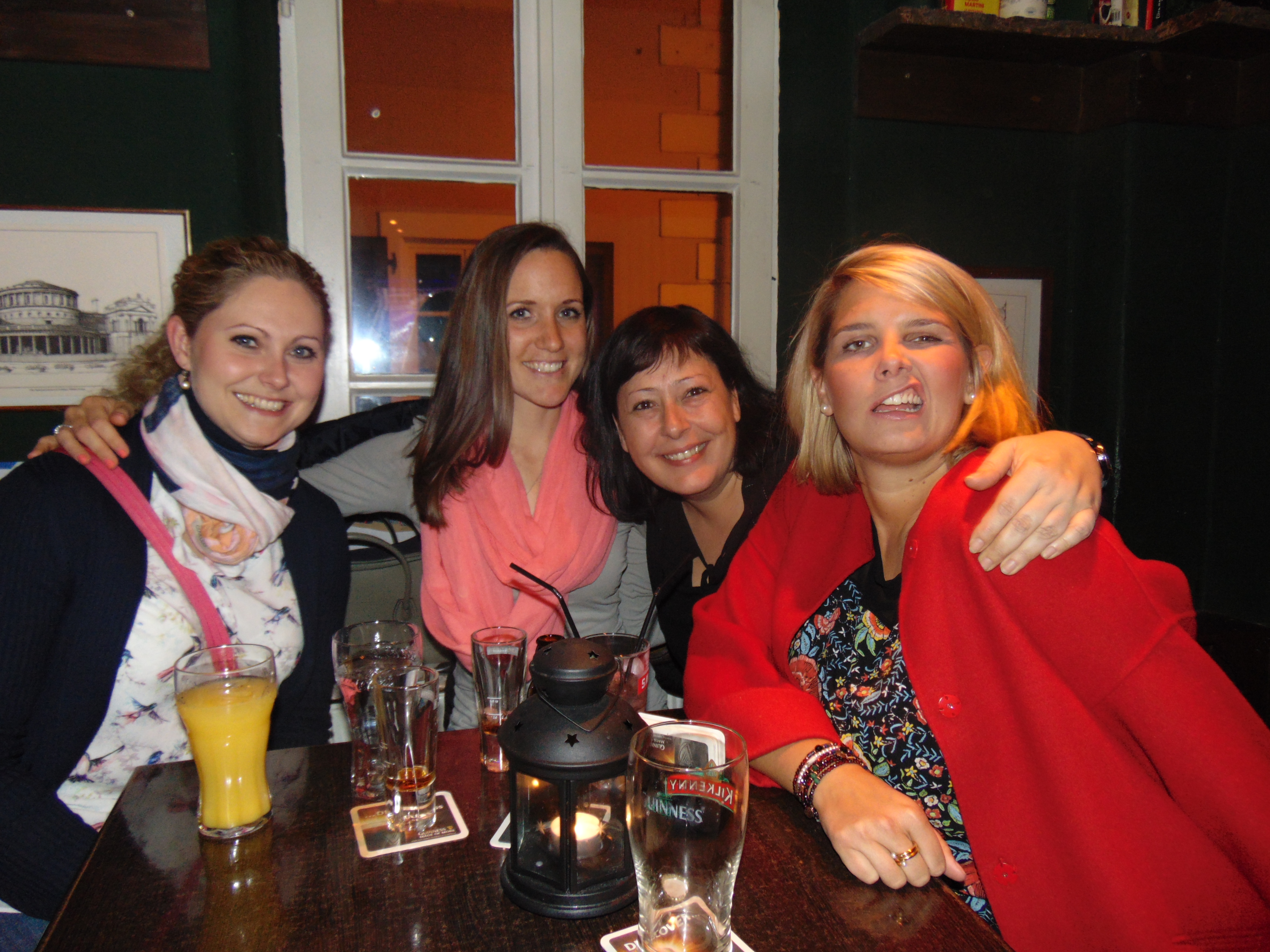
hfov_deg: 69.4
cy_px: 476
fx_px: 917
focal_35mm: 25
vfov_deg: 54.9
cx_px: 635
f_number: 3
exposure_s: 1/8
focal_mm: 4.5
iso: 200
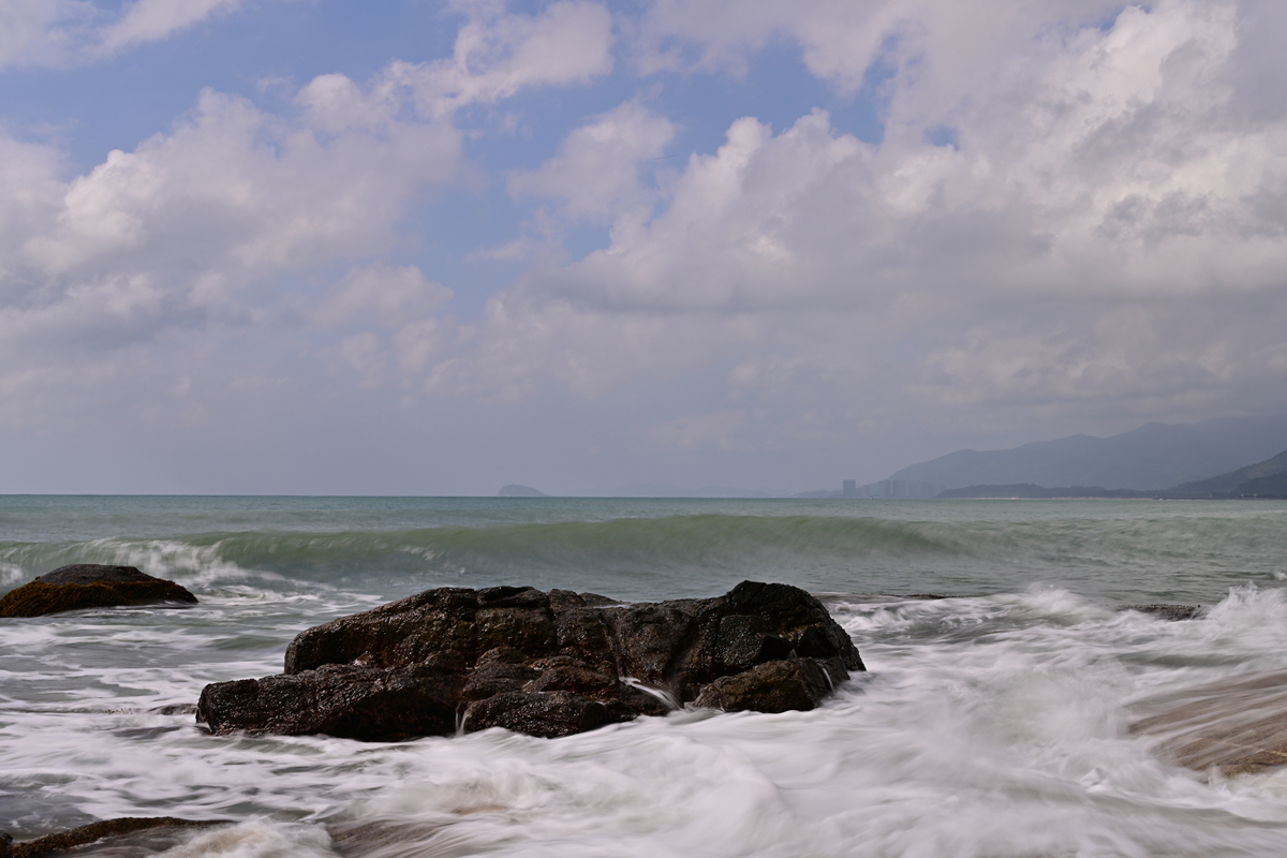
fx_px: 1537
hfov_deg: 45.4
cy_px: 429
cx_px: 644
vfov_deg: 31.2
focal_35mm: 43
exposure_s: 1/4
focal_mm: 43
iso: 64
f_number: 13
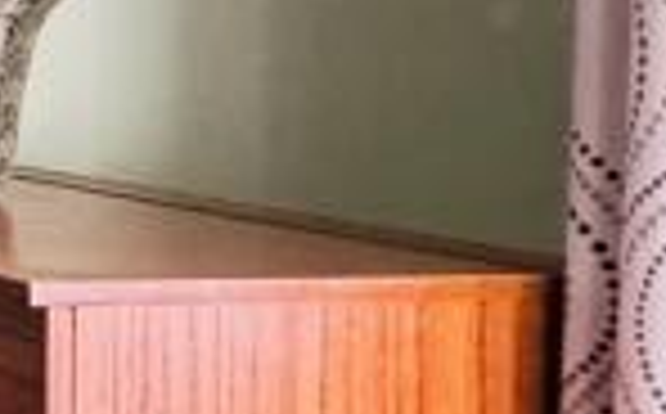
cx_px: -1206
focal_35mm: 103
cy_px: 342
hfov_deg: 12.2
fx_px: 1867
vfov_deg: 12.6
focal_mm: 2.22
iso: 320
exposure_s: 1/92
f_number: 2.2
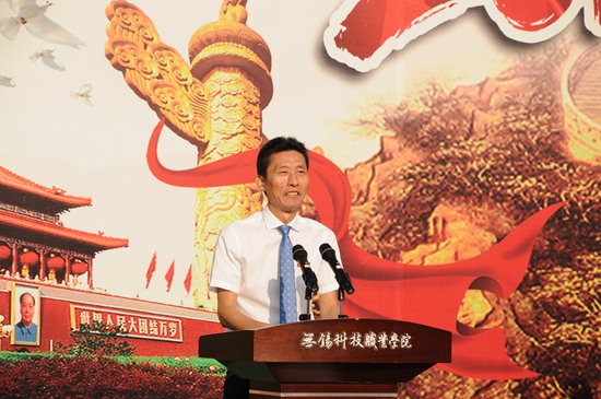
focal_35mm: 158
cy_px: 200
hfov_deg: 13.1
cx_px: 300
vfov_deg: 8.7
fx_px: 2625
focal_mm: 105
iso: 400
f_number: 8
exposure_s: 1/1000
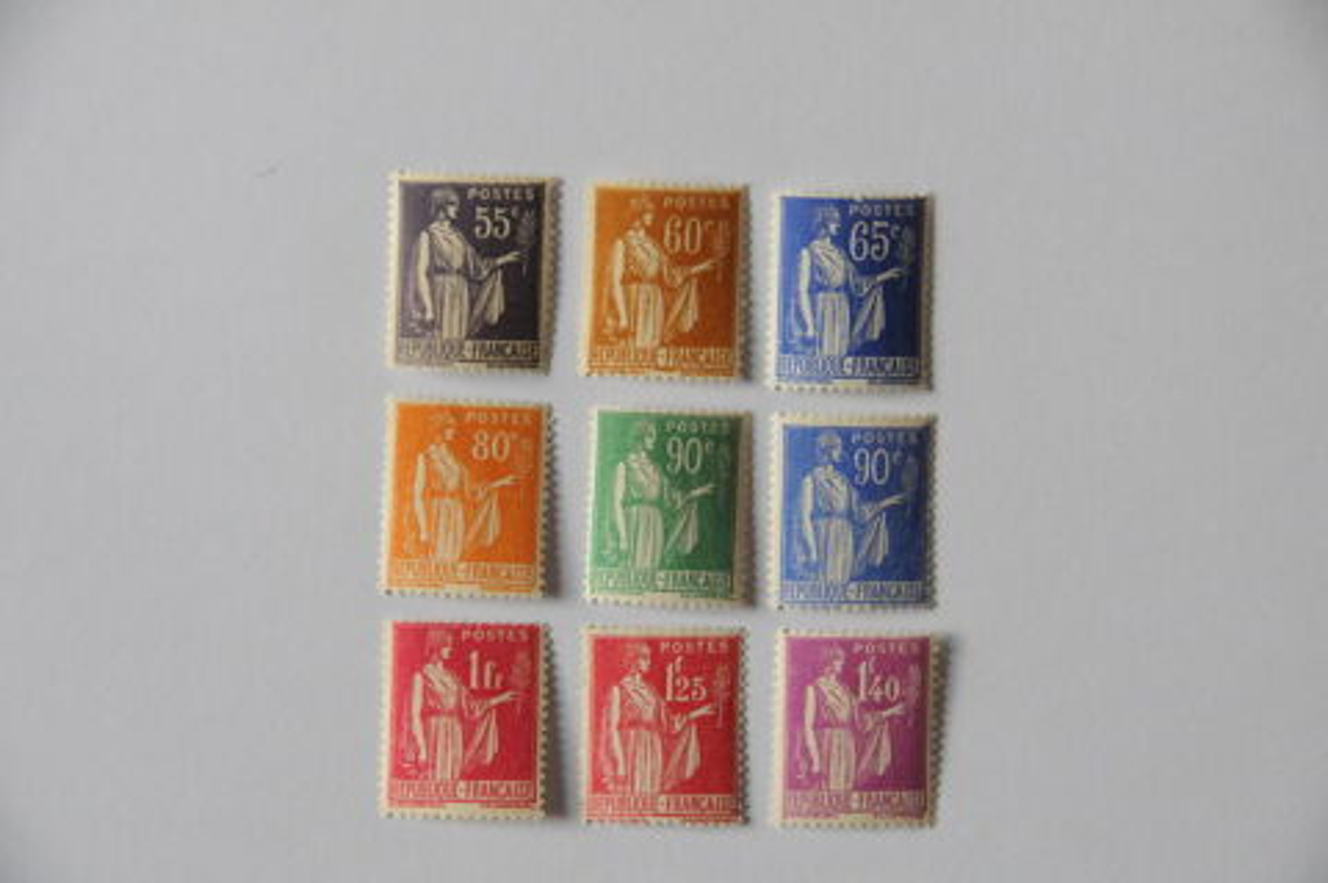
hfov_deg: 16.7
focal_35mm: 123
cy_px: 442
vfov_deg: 11.1
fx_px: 4533
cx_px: 664
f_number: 6.3
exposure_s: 1/200
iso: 3200
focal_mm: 82
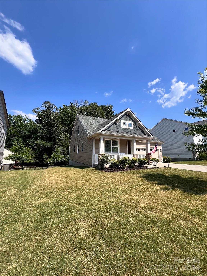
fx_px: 104
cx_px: 104
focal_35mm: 13
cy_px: 138
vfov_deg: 106.2
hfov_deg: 89.9
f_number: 1.8
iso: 32
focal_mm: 1.57
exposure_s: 1/1410
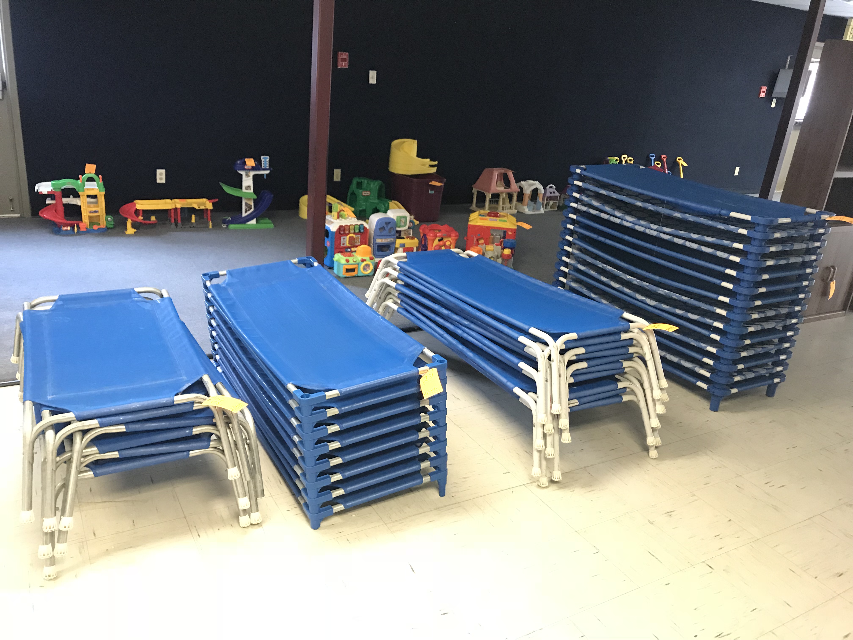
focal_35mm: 28
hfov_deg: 63.4
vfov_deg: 49.7
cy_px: 320
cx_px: 426
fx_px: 690
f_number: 1.8
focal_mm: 3.99
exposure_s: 1/15
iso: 80
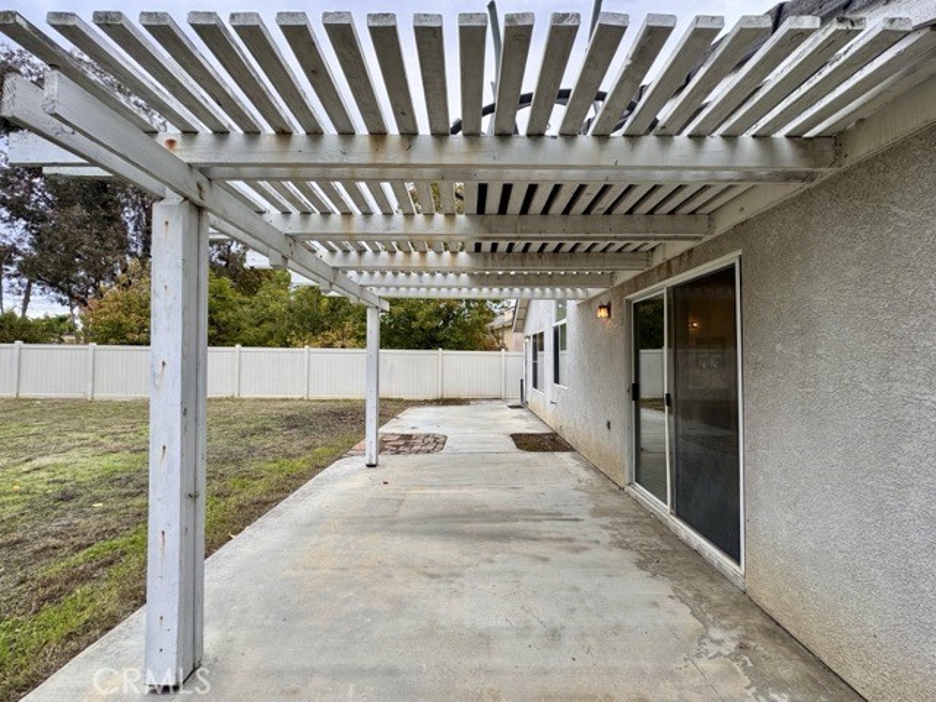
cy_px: 351
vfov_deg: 85.7
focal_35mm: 14
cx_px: 468
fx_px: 379
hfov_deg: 102.1
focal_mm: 2.22
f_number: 2.2
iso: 40
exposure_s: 1/495
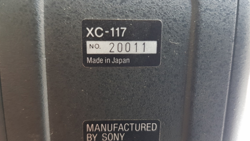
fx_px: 192
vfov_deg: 40.1
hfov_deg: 66.1
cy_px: 82
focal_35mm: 29
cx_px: 128
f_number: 1.7
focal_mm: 4.2
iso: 250
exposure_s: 1/10
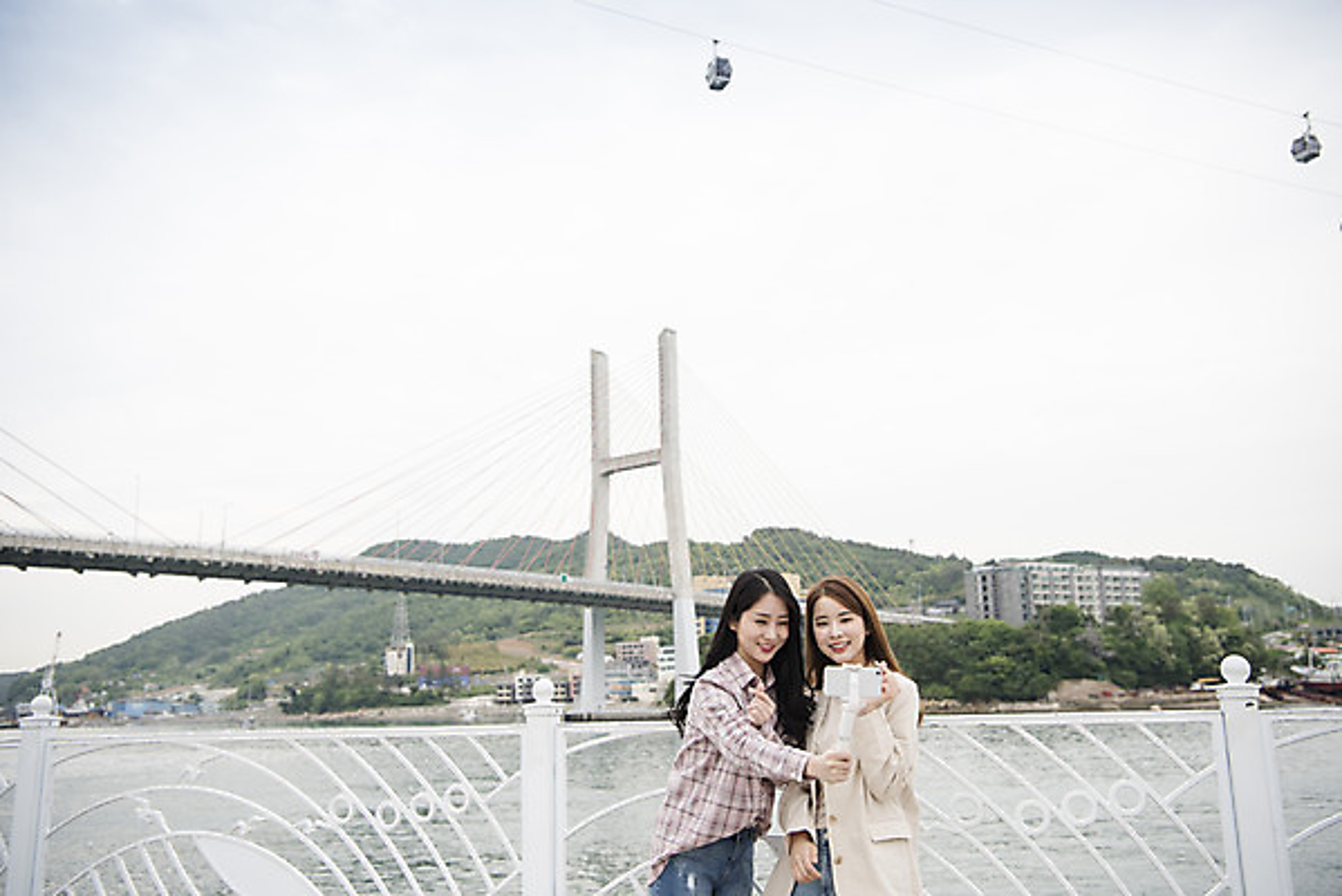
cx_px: 671
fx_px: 1268
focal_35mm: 34
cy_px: 448
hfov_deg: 55.8
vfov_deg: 38.9
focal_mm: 34
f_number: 4
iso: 160
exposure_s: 1/1250
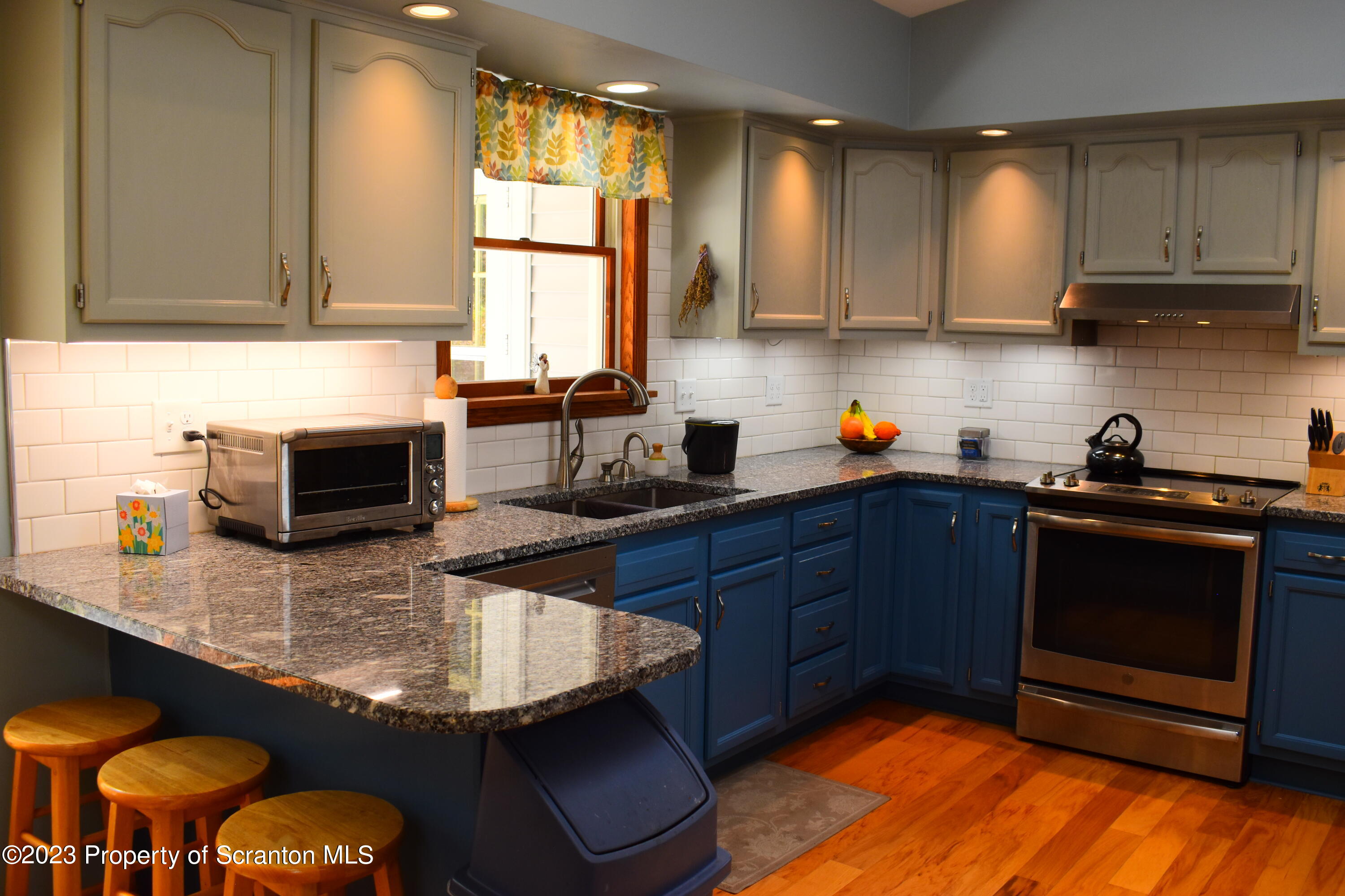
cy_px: 448
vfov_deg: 41.7
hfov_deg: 59.5
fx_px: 1177
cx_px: 672
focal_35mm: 32
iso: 400
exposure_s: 1/125
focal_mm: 21
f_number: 6.3
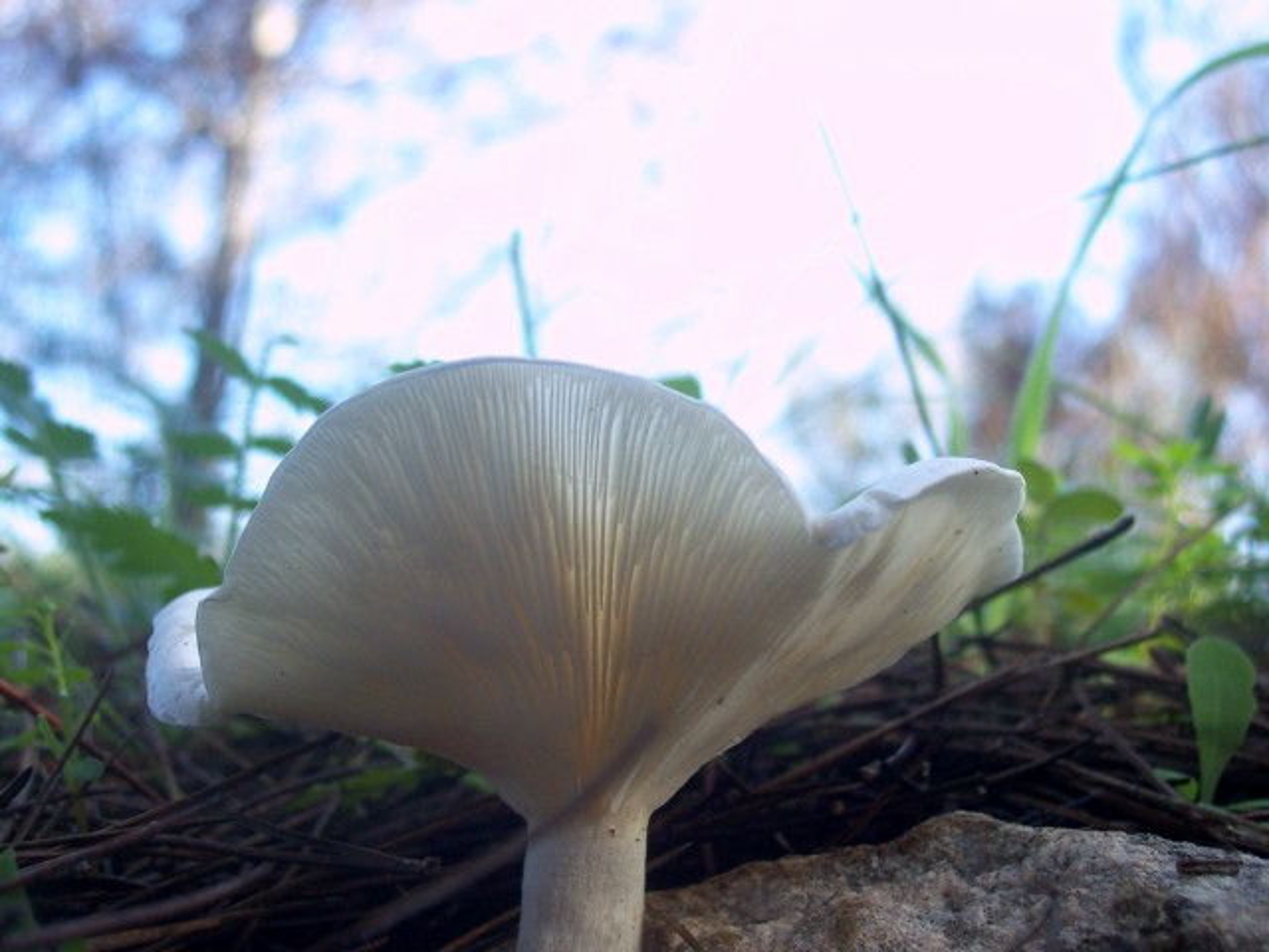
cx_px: 634
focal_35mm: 53
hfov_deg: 36.2
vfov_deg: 27.5
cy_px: 476
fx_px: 1943
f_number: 3.4
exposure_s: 1/180
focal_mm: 8.6
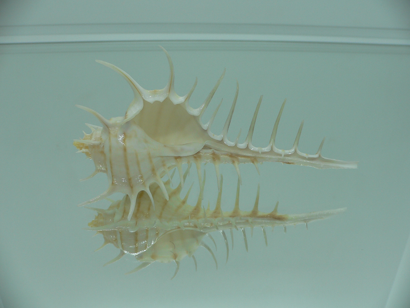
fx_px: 415
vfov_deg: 40.7
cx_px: 205
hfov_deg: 52.6
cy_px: 154
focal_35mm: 35
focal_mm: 4.6
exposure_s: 1/80
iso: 80
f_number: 2.8
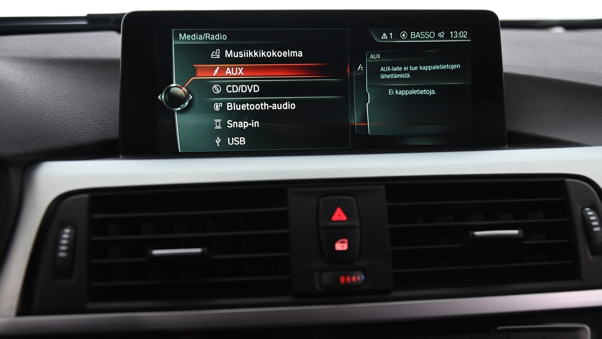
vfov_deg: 25.4
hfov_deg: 43.7
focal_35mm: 47
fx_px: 750
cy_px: 197
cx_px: 306
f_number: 4
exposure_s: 1/30
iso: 2000
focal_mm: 44
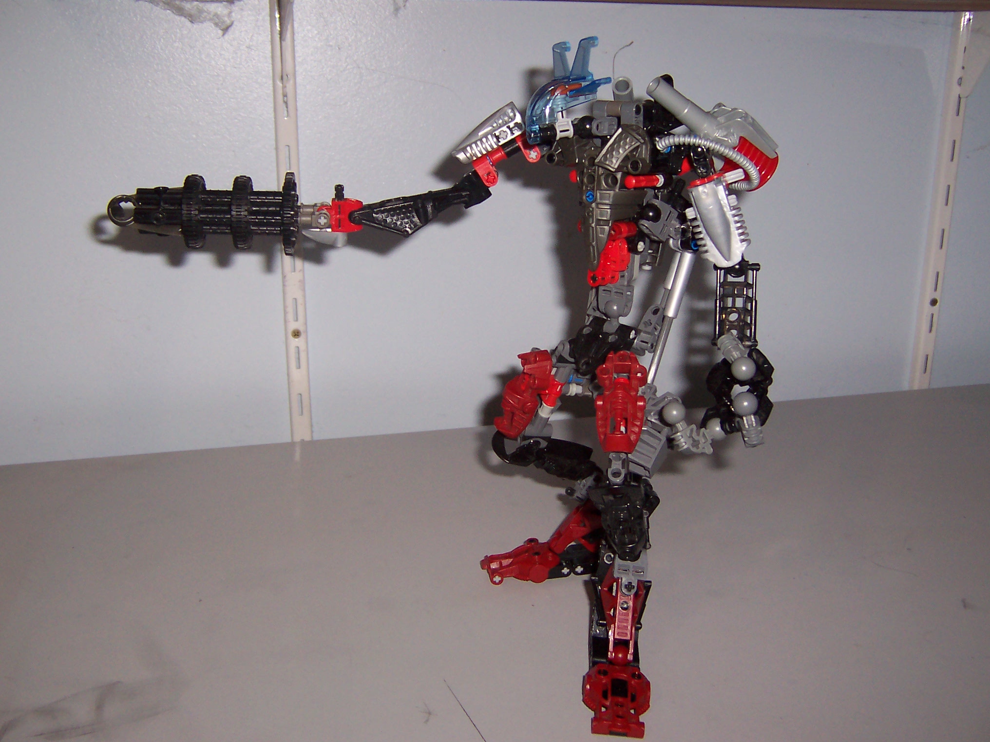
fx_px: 1030
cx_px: 495
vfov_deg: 39.7
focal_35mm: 36
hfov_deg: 51.4
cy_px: 371
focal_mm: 5.6
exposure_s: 1/60
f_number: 2.8
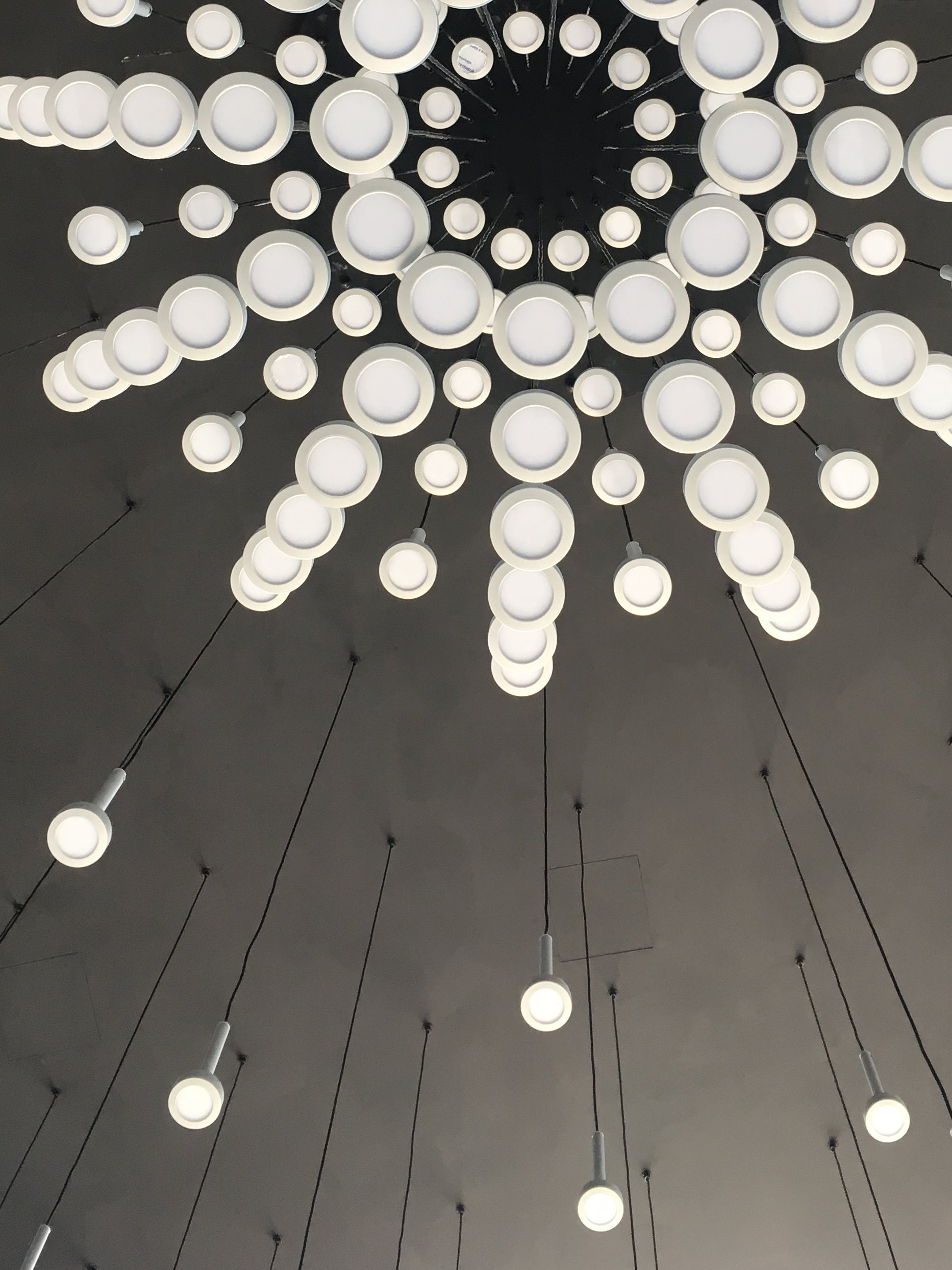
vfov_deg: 39.0
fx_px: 1723
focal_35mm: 47
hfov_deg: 30.9
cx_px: 531
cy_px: 271
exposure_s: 1/33
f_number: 2.2
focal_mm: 4.15
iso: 25
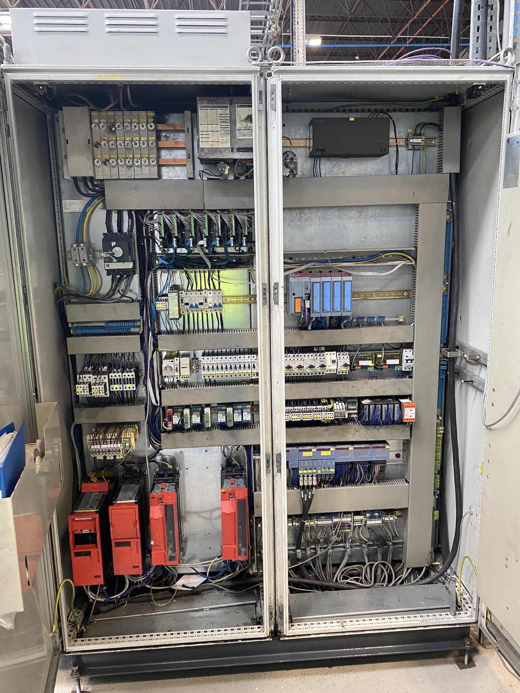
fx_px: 521
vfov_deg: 67.3
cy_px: 346
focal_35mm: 26
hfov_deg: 53.1
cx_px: 260
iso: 200
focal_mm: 4.25
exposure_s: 1/60
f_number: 1.8
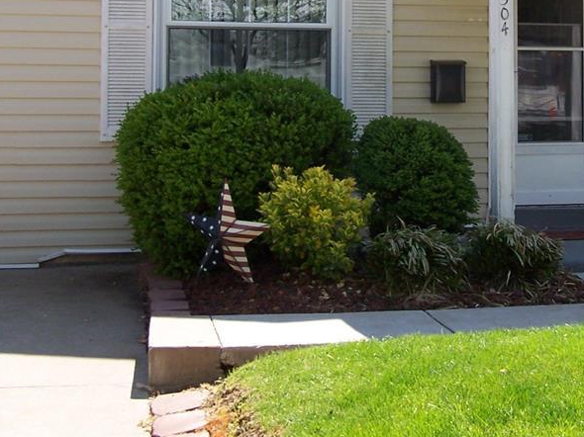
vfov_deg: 22.0
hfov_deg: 29.1
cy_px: 89
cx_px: 415
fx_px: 1113
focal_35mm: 66
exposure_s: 1/500
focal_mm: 6.3
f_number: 2.8
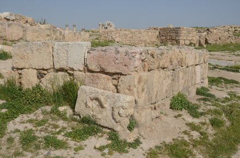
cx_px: 120
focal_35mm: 39
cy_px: 79
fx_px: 259
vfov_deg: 34.0
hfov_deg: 49.7
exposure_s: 1/800
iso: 400
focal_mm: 26
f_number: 14
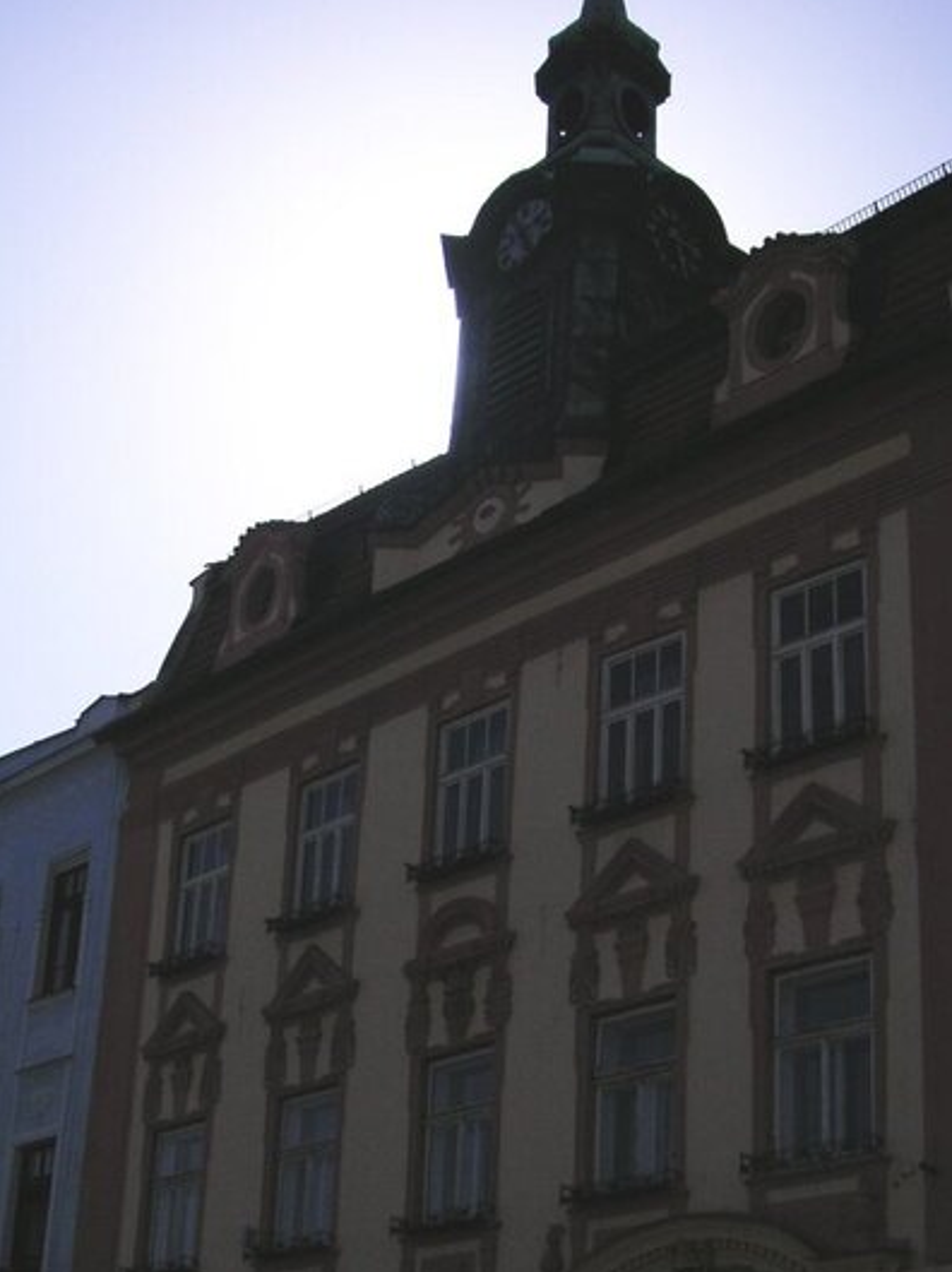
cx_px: 409
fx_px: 2056
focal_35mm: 56
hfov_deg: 26.0
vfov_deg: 34.0
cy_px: 863
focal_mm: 6.1
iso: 50
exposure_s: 1/350
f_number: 6.7
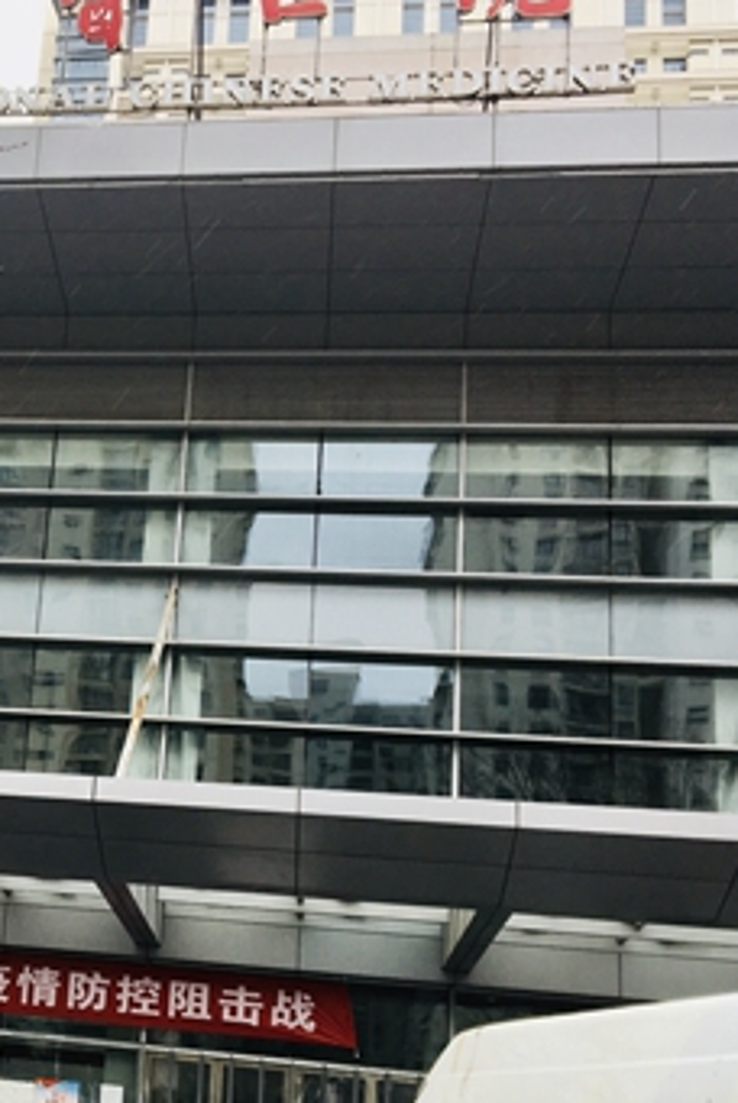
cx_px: -23
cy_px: 628
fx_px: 1626
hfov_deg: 24.3
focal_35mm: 53
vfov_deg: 37.4
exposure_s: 1/139
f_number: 2.2
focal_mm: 4.15
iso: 25
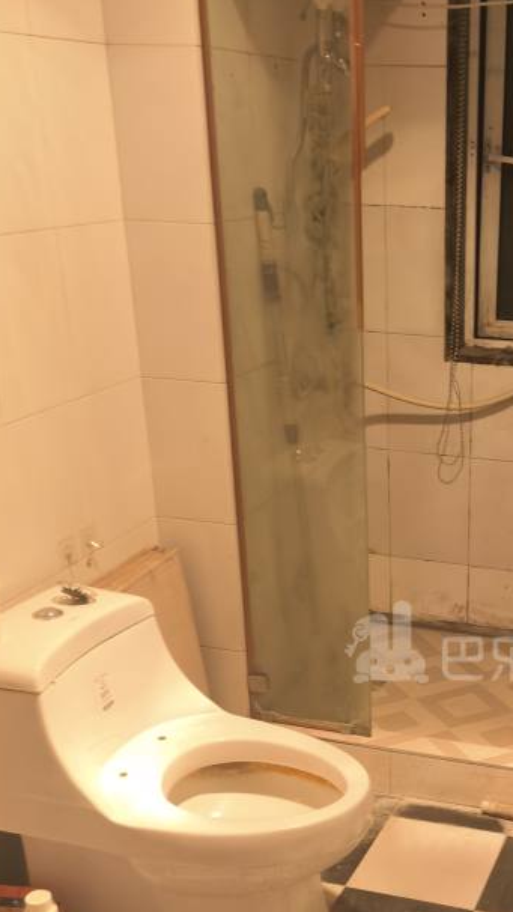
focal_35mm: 46
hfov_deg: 25.2
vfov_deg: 43.6
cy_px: 643
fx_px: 1112
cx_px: 465
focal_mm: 6.98
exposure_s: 1/100
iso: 200
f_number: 1.4
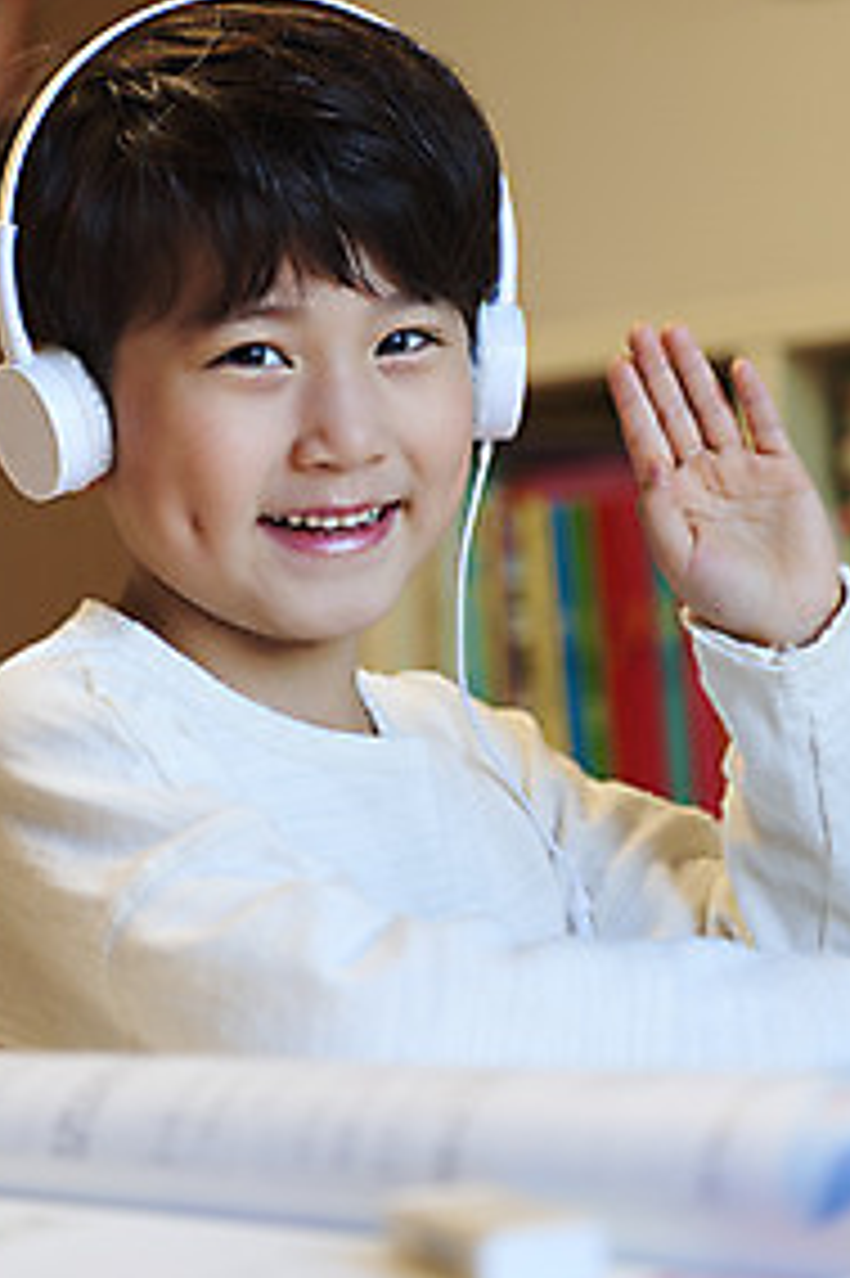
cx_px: 317
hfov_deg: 17.2
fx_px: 2801
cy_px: 454
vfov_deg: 25.6
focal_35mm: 79
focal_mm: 56
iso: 400
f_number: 2.8
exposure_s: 1/100
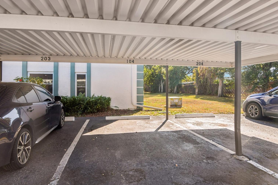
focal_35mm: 20
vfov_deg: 61.9
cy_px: 94
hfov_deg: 84.0
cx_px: 135
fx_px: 154
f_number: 8
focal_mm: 19
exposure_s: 1/320
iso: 400
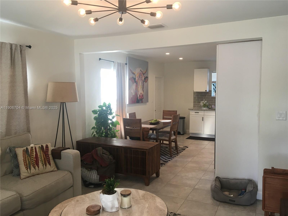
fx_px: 241
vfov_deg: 48.2
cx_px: 144
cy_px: 108
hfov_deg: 61.7
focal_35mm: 29
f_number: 2.2
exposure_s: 1/30
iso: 32
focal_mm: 4.15
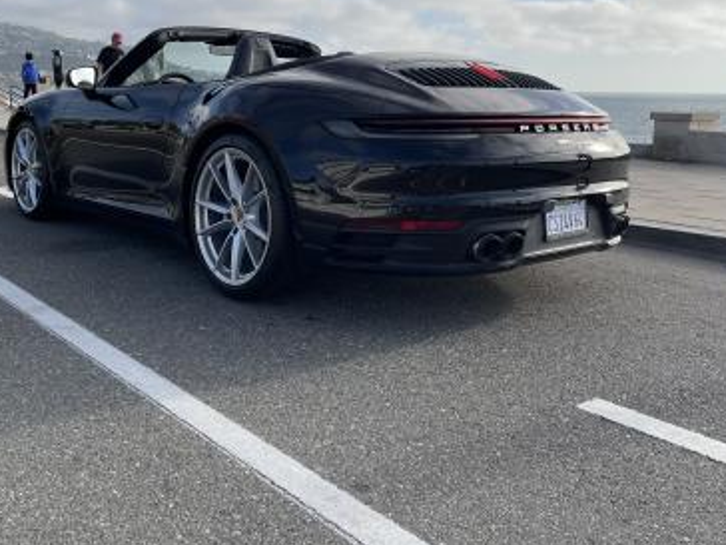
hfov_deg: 51.3
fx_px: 755
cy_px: 196
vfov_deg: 39.3
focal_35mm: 36
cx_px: 329
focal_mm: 5.1
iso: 32
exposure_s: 1/3788
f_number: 1.6
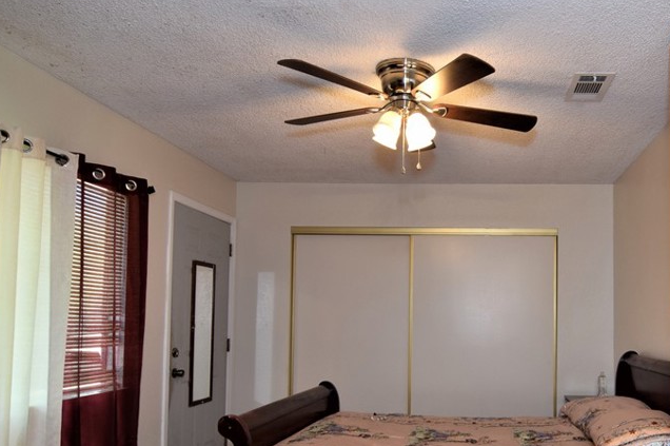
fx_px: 539
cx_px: 476
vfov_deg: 44.3
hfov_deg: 61.2
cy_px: 295
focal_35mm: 29
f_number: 8
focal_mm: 12
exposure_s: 1/5
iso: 400
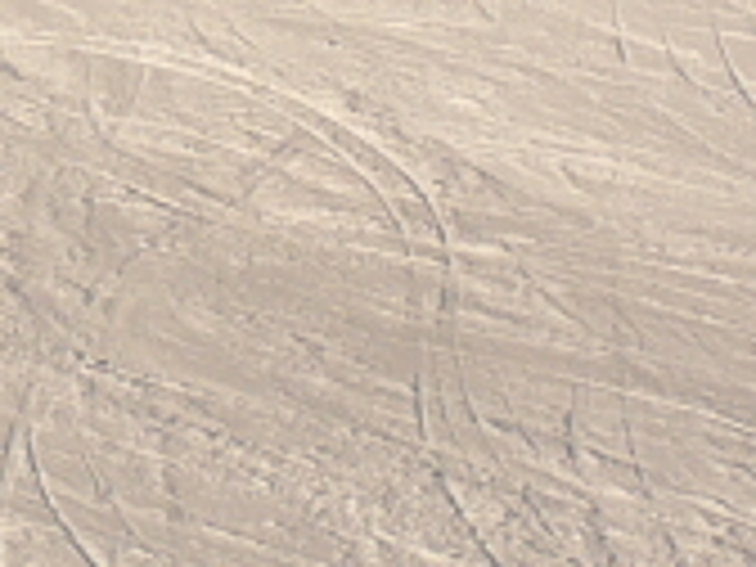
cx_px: -558
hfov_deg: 11.1
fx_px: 3647
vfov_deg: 8.3
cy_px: -720
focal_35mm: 167
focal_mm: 5.2
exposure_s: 1/800
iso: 80
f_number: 5
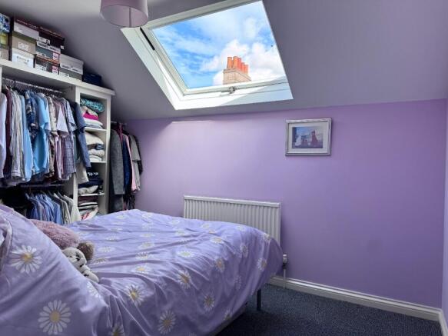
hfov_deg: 71.6
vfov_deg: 56.8
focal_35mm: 24
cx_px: 224
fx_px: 311
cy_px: 168
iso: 80
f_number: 1.78
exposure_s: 1/292
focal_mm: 6.76
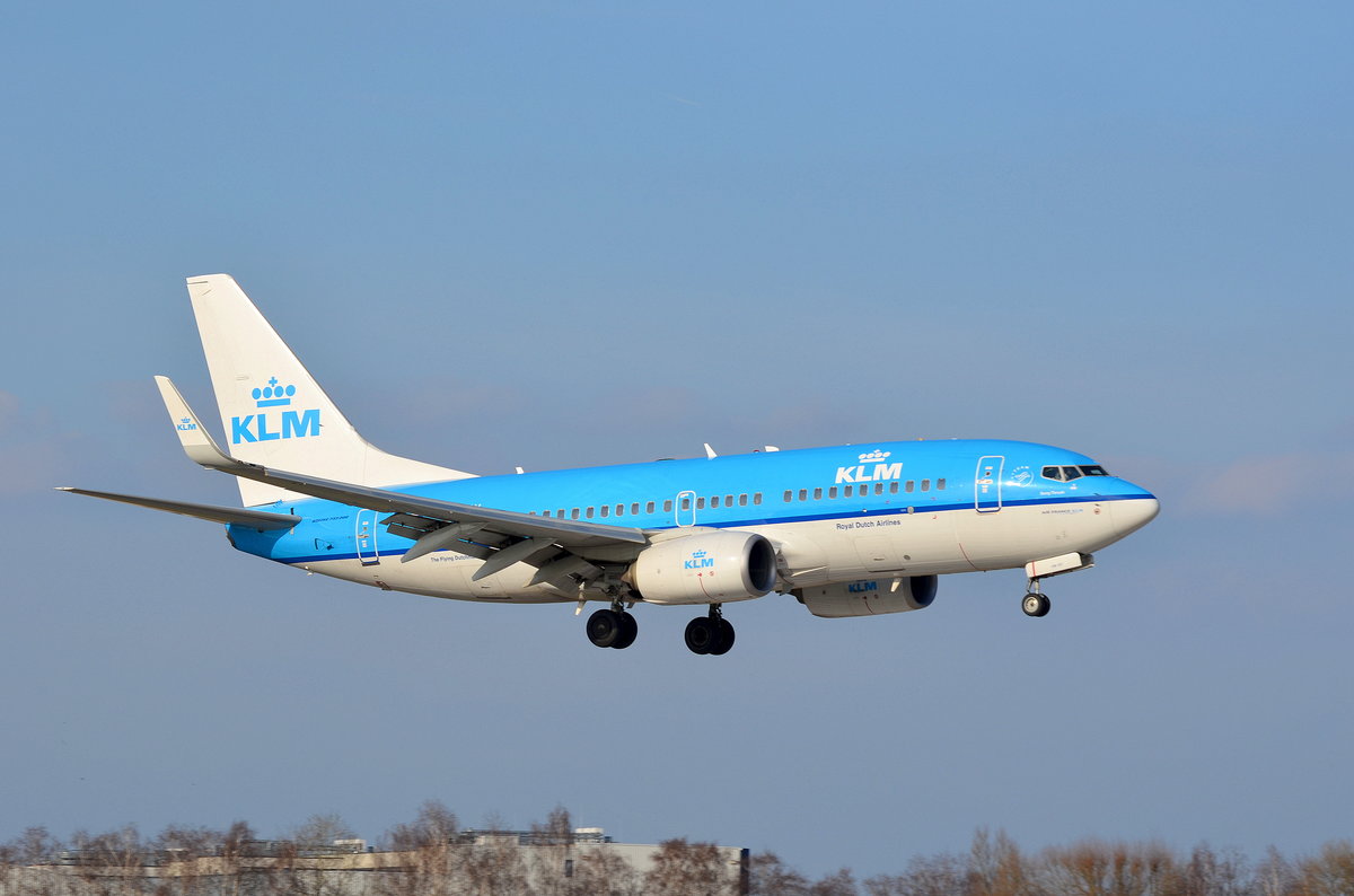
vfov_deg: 6.7
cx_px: 677
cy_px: 448
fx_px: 7598
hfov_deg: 10.2
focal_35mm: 202
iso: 100
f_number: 10
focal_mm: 135
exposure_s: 1/400
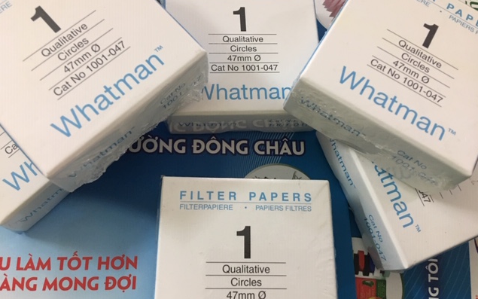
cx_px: 239
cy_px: 151
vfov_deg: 40.6
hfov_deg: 61.2
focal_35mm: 31
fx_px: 404
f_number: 2.2
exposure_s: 1/10
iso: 100
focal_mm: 4.15
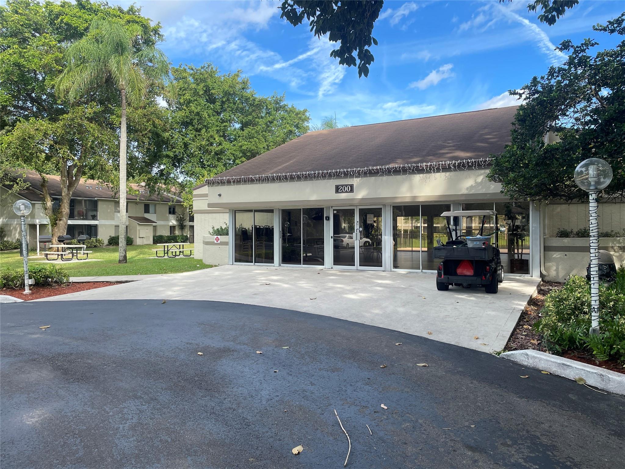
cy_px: 234
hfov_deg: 67.3
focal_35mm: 26
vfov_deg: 53.1
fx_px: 469
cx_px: 312
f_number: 1.6
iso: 32
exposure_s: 1/633
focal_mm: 4.2
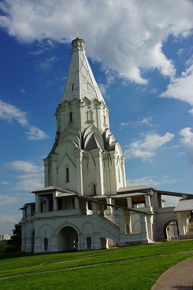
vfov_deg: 53.1
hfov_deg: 36.9
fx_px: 289
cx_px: 96
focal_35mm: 36
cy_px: 145
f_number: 13
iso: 100
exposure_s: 1/320
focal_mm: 24
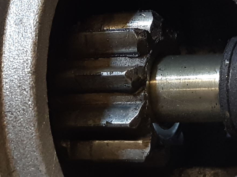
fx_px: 418
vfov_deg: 24.0
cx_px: 173
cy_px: 109
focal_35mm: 61
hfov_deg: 31.2
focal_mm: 3.93
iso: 100
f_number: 1.7
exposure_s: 1/50
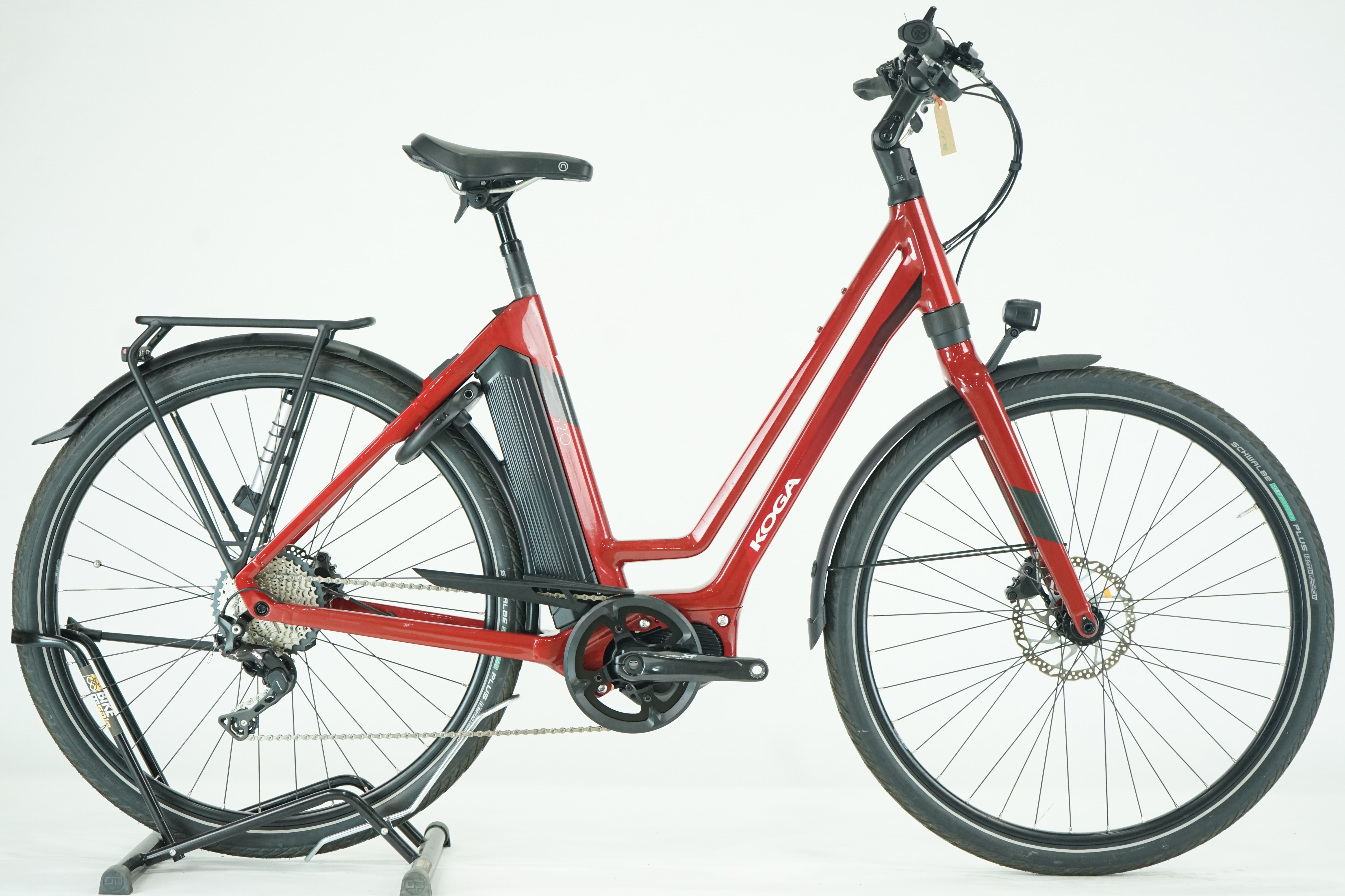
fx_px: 2316
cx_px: 672
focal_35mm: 62
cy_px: 448
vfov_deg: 21.9
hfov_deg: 32.4
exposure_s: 1/200
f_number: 5.6
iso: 2500
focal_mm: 62
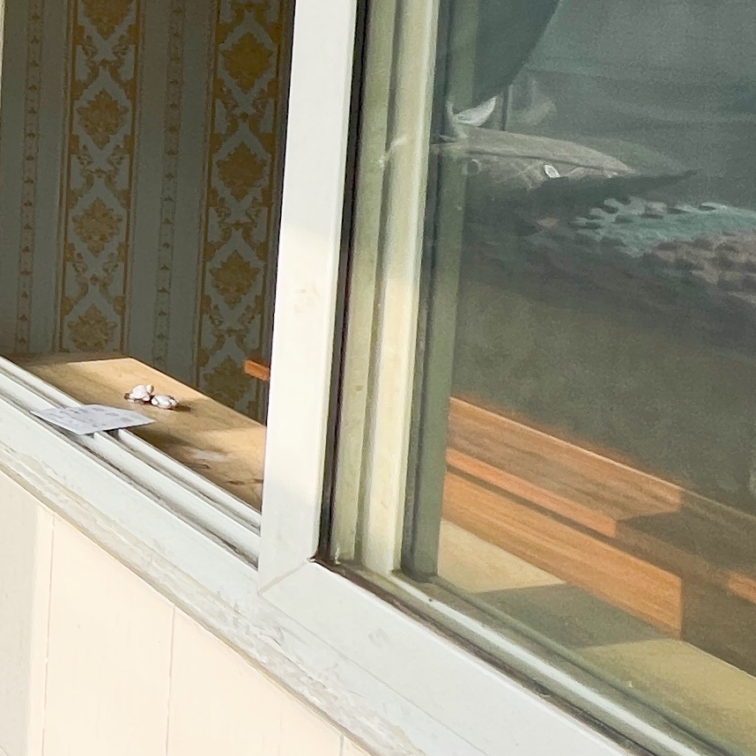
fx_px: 1334
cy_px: 102
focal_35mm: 54
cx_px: -726
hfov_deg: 19.5
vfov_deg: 30.5
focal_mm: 1.57
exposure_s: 1/369
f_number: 1.8
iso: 32
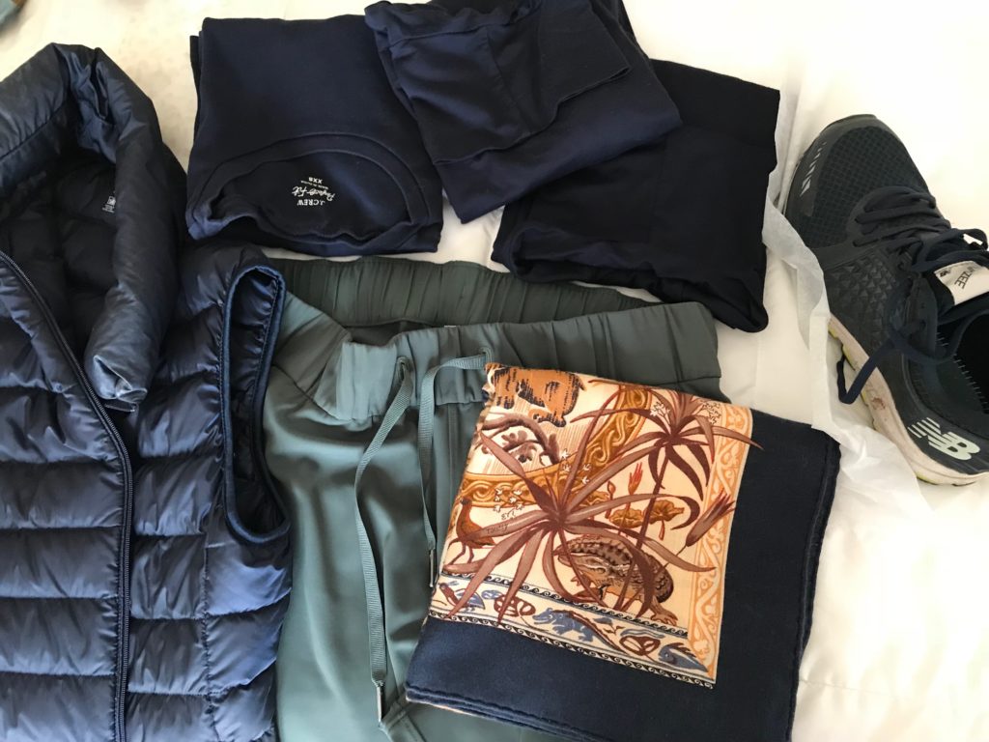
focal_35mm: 28
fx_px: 800
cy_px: 371
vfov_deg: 49.7
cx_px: 494
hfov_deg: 63.4
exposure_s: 1/15
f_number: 1.8
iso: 80
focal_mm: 3.99
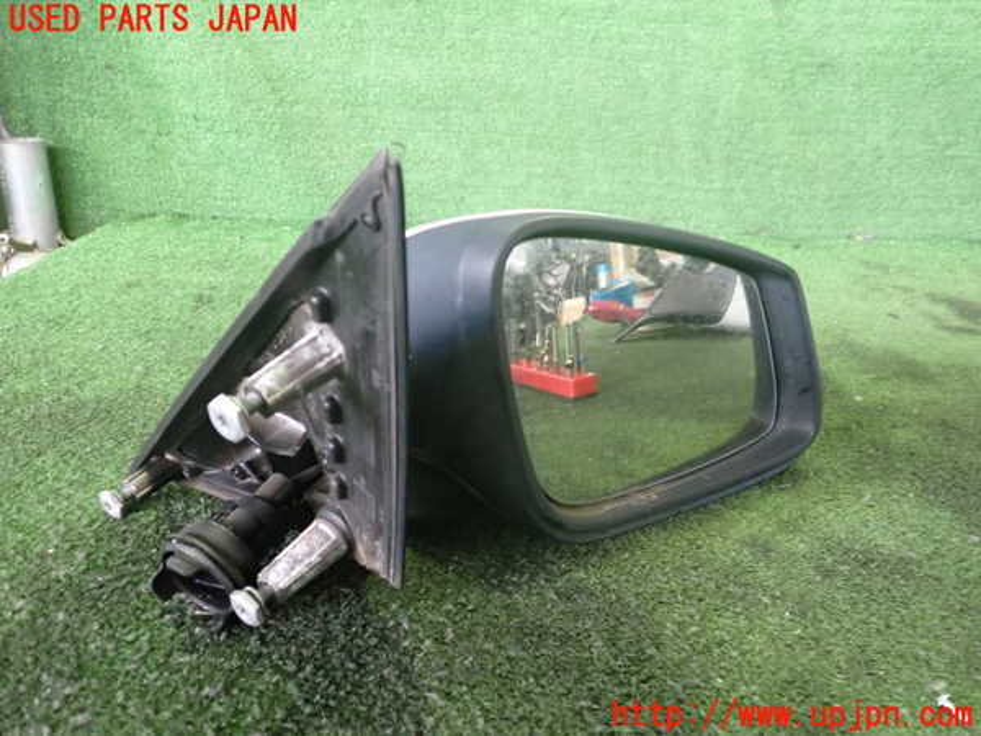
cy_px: 368
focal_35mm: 30
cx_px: 490
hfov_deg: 60.0
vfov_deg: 46.8
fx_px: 850
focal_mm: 5.4
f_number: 2.3
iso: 640
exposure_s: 1/30
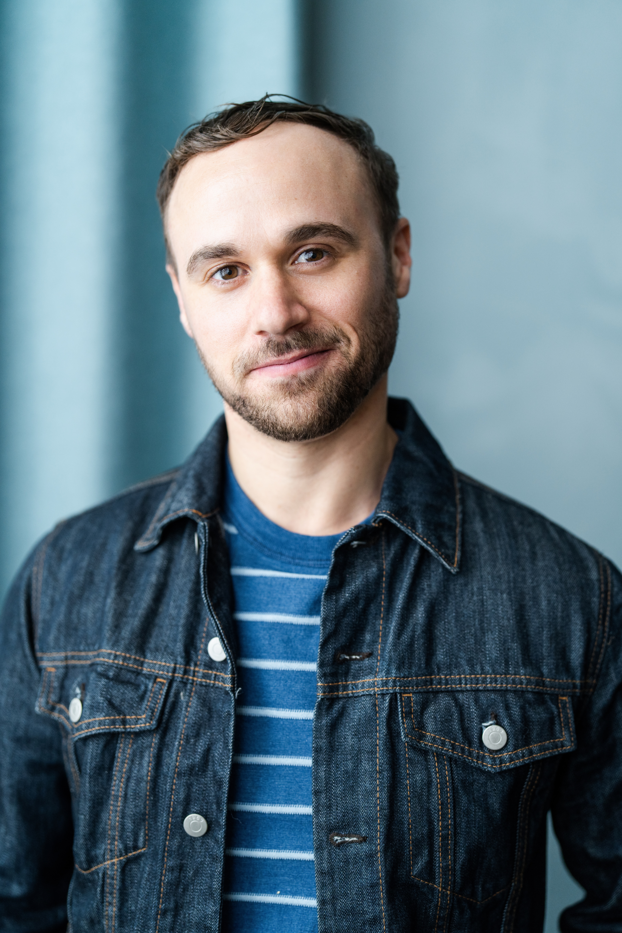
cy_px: 466
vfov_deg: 39.6
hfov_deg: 27.0
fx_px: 1296
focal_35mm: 50
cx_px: 311
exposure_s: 1/200
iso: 800
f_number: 1.8
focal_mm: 50
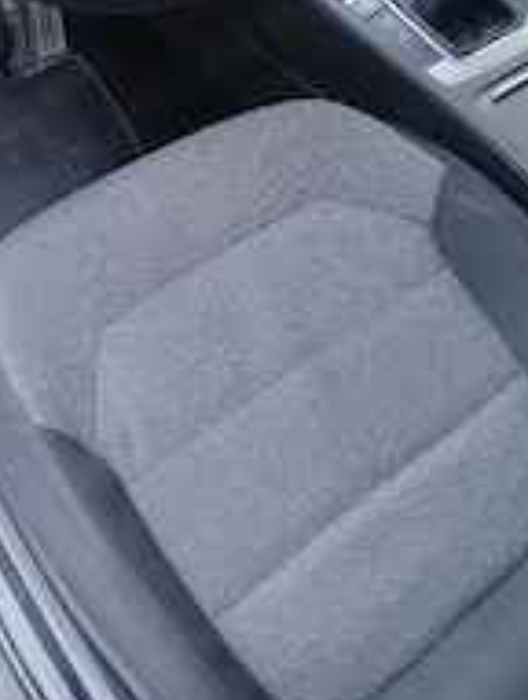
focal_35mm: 50
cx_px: 246
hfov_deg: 29.2
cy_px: 132
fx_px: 1013
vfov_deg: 36.7
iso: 1494
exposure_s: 1/33.3
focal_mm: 5.56
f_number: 1.8
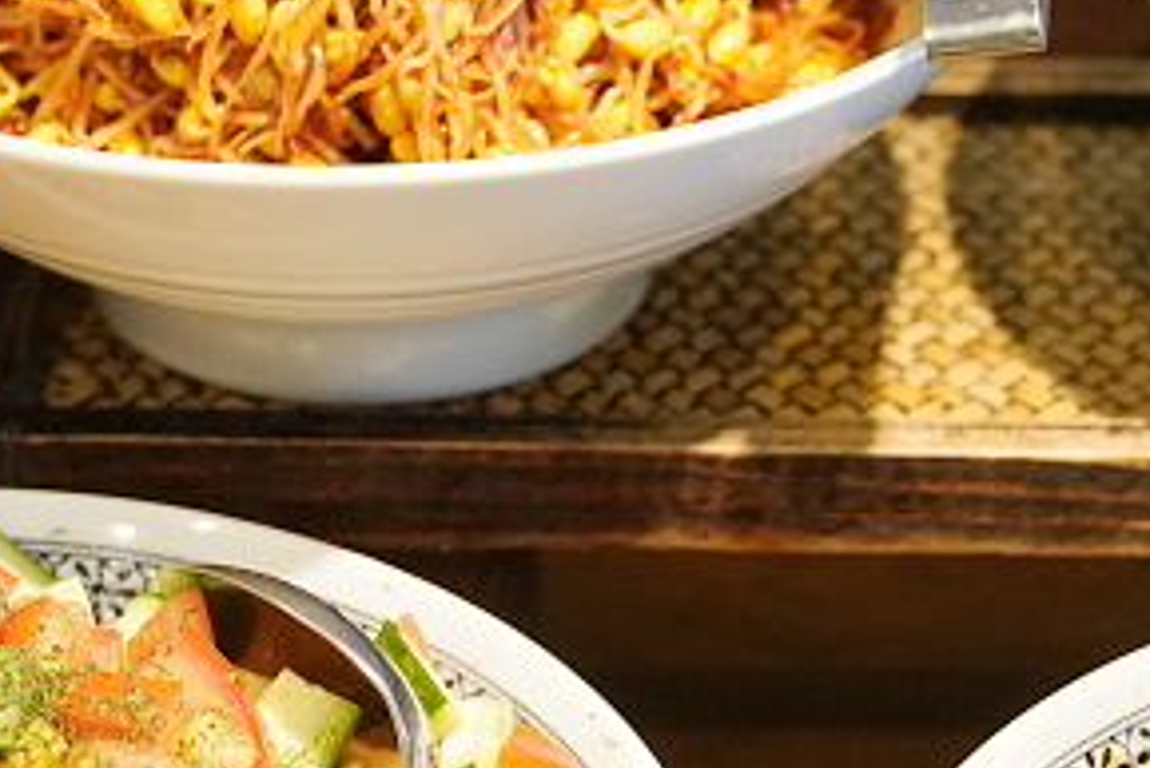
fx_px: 4378
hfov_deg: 15.0
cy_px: 641
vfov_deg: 10.0
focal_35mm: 137
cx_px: 613
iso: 1600
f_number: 3.2
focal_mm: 33
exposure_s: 1/160
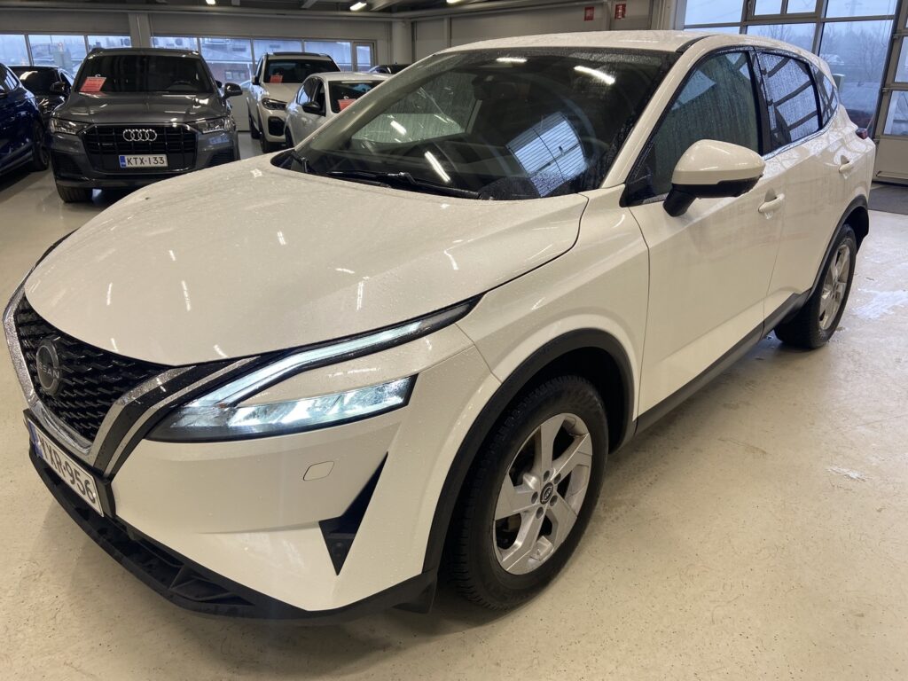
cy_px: 340
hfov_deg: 67.3
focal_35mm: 26
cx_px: 454
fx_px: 682
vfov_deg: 53.1
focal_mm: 4.25
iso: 50
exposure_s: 1/100
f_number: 1.8
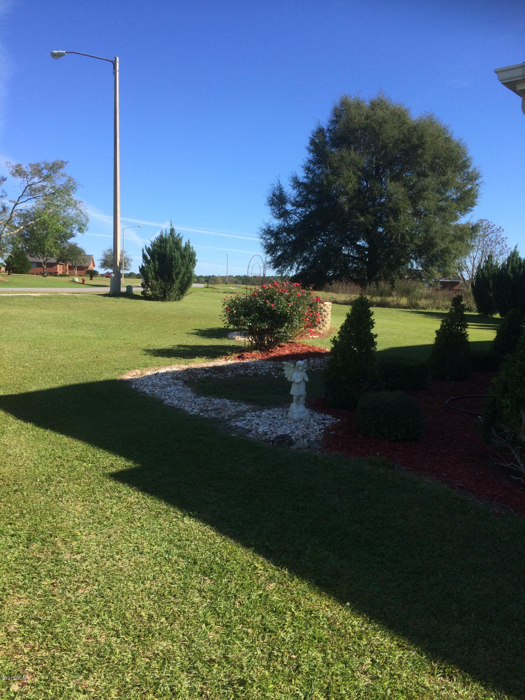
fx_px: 586
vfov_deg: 61.7
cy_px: 350
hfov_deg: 48.2
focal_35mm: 29
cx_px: 262
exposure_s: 1/1244
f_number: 2.2
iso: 32
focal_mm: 4.15
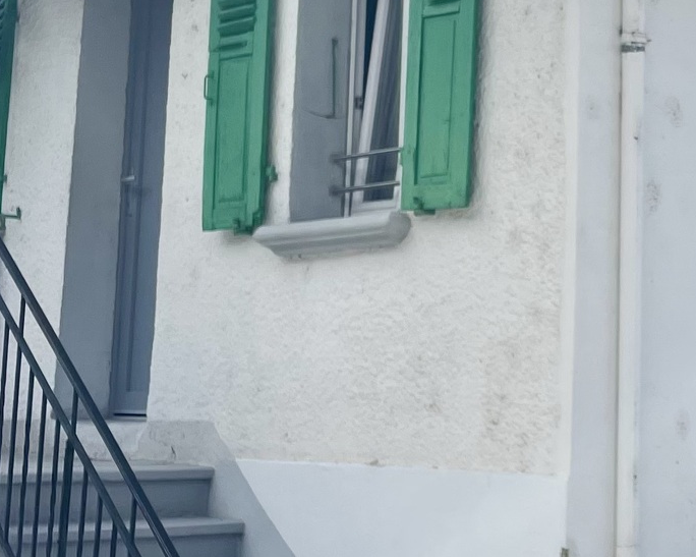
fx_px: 1957
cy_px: 160
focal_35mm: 95
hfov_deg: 19.3
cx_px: 776
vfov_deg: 16.1
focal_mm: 4.2
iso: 32
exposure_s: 1/4132
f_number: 1.6
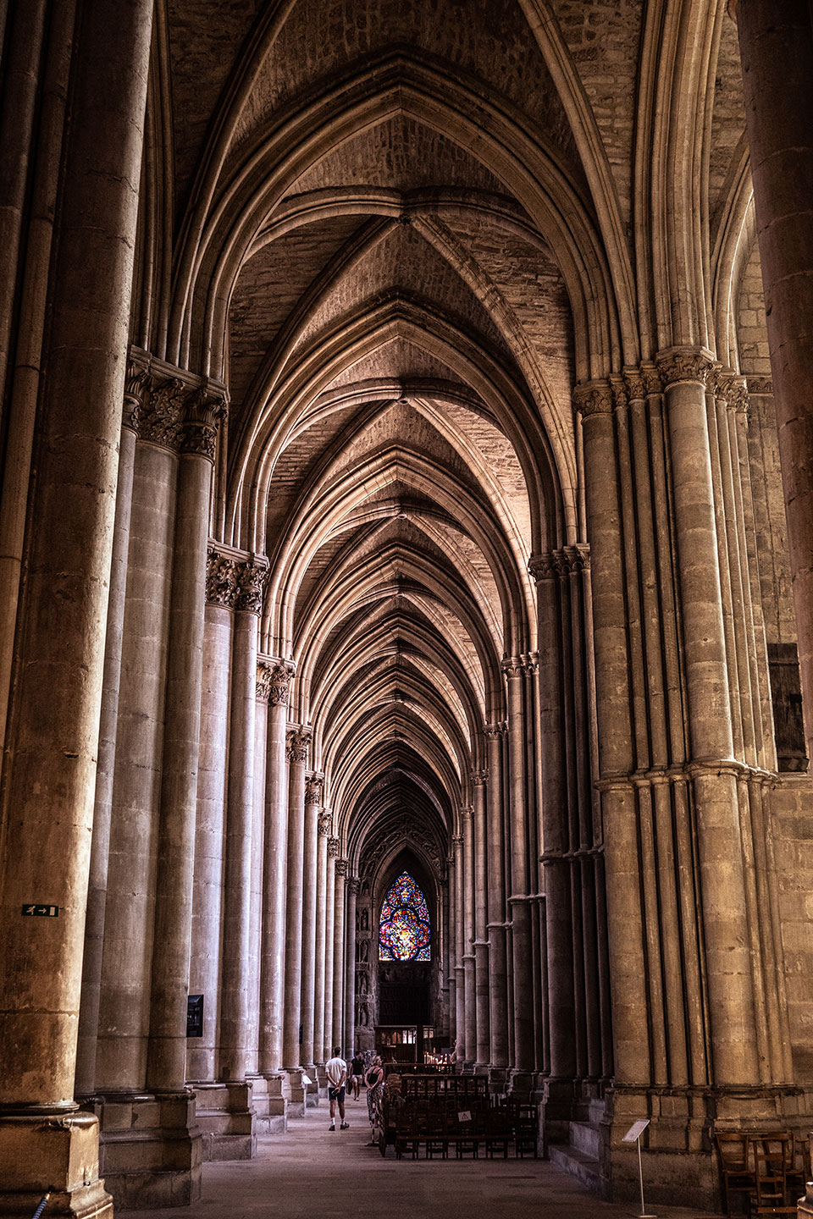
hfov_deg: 36.4
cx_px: 406
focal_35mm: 36
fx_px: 1235
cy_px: 610
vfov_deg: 52.6
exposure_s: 1/80
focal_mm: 24.3
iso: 1000
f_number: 4
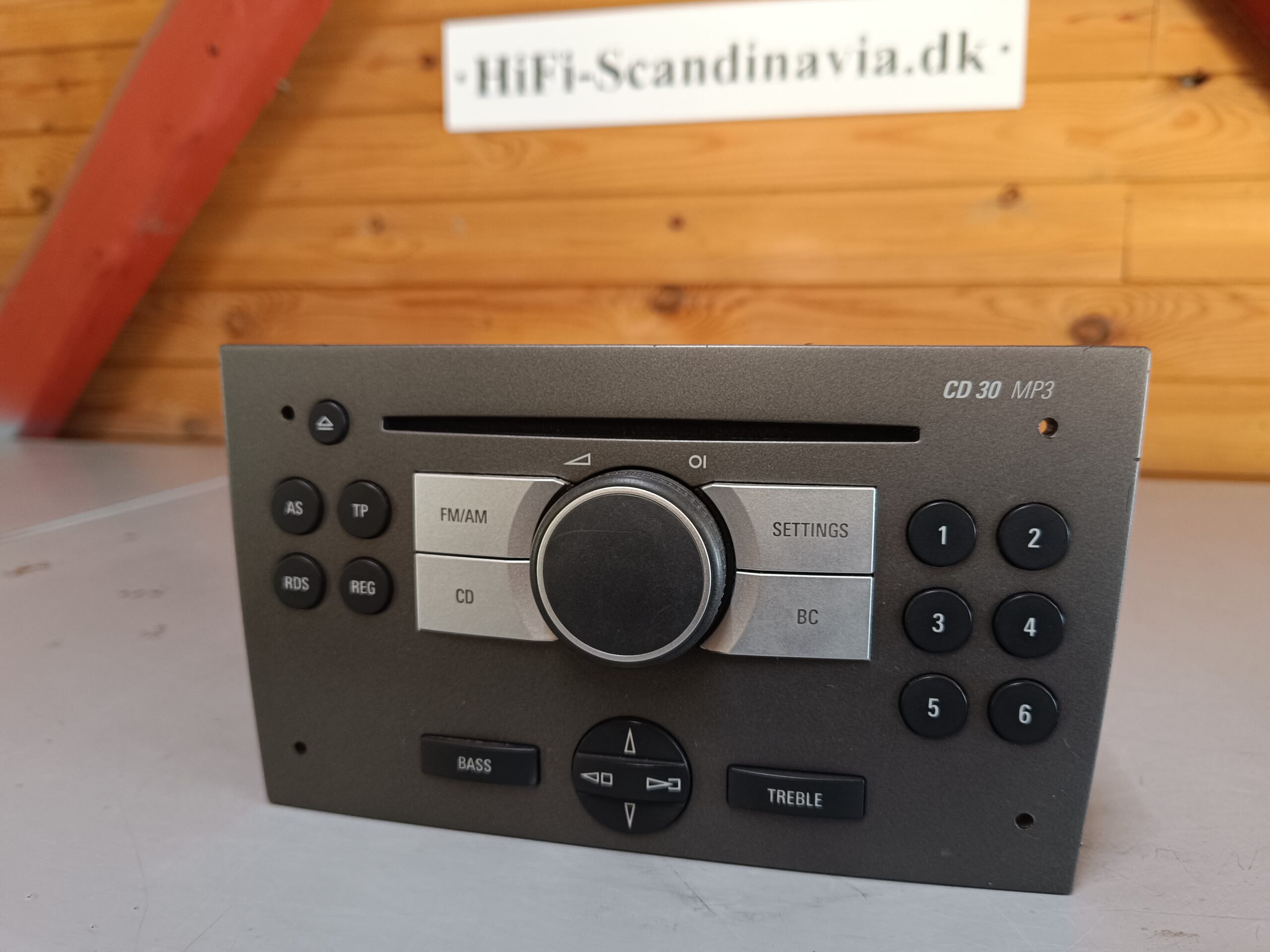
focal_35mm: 24
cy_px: 476
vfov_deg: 56.8
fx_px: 881
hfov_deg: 71.6
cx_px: 635
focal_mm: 5.59
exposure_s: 1/50.1
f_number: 1.88
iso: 594
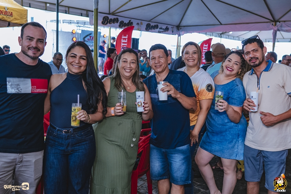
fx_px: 291
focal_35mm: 36
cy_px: 97
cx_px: 146
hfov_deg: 53.1
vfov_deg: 36.9
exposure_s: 1/400
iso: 1600
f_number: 2.5
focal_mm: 24
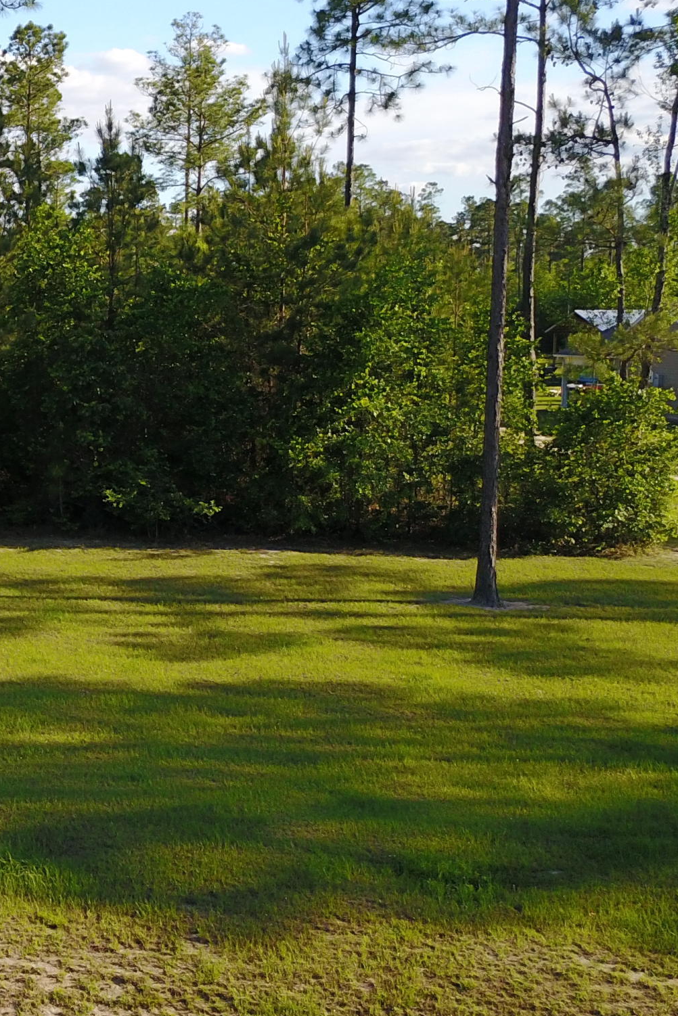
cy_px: 455
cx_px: -275
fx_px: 1525
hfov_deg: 21.8
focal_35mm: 54
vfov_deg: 36.8
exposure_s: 1/630
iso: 100
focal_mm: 4.73
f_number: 2.2
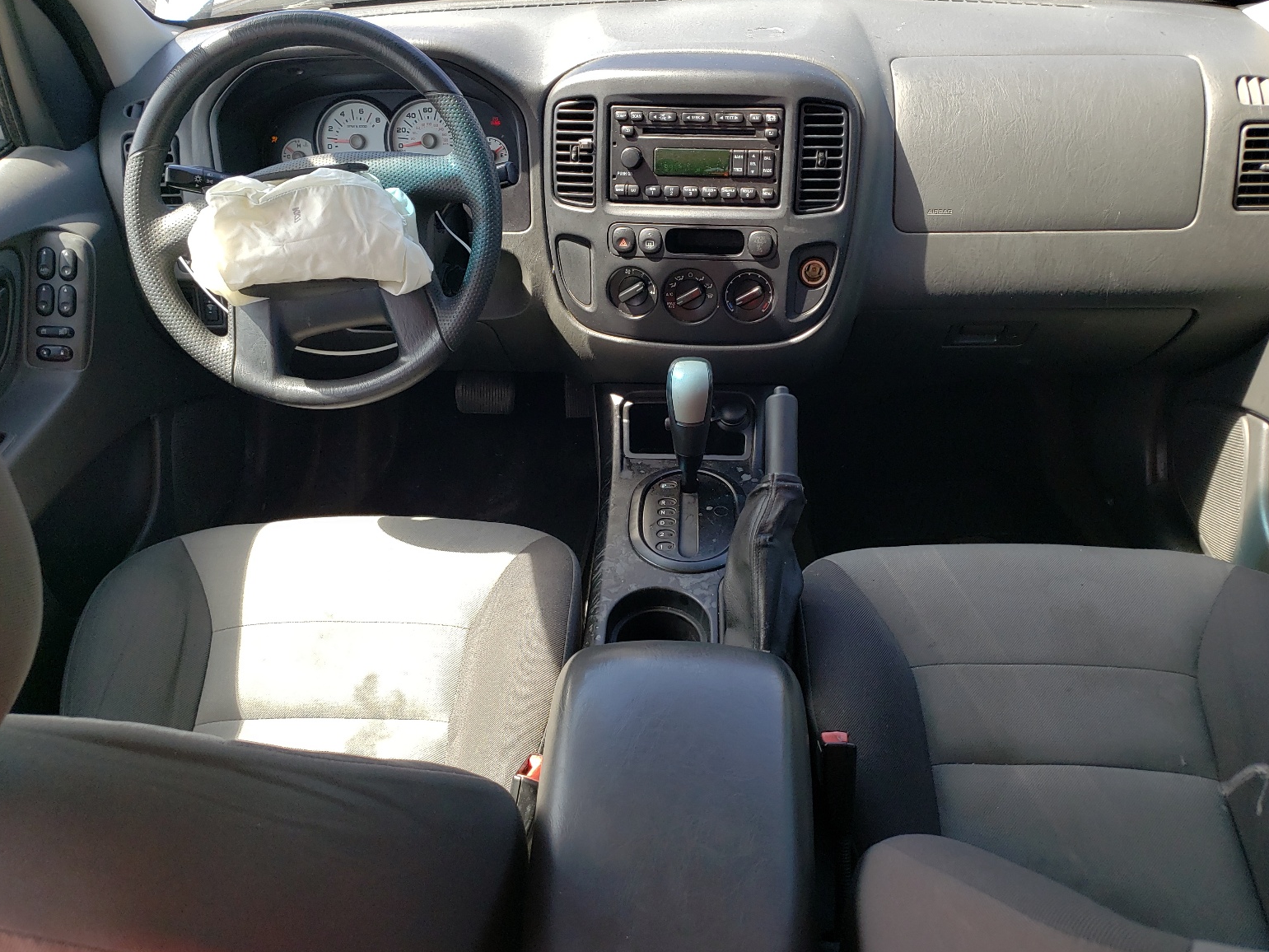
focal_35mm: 27
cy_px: 472
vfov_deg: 51.4
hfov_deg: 65.3
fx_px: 990
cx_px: 640
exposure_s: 1/323
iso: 50
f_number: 1.5
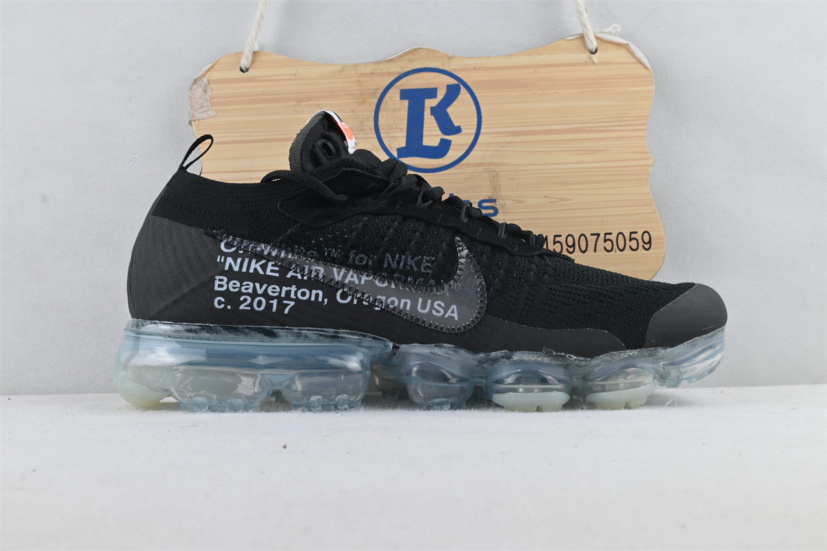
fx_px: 965
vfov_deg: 31.9
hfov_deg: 46.4
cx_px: 414
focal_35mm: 42
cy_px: 276
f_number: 10
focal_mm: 28
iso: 100
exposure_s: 1/15
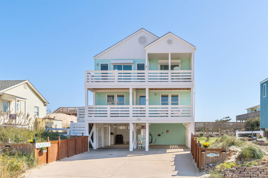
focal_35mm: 29
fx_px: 216
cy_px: 89
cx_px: 134
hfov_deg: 63.7
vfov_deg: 44.9
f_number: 8
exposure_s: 1/8000
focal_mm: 29
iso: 125
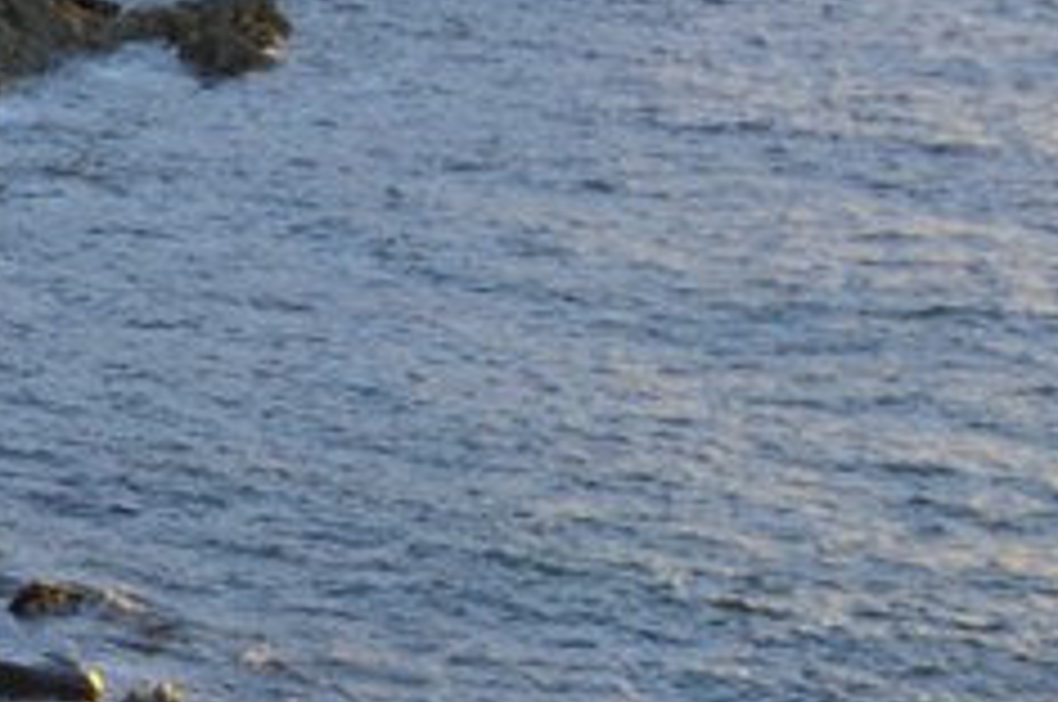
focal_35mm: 177
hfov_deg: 9.6
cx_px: -1895
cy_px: 299
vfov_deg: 7.7
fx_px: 5195
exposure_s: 1/125
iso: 400
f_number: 9
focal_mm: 26
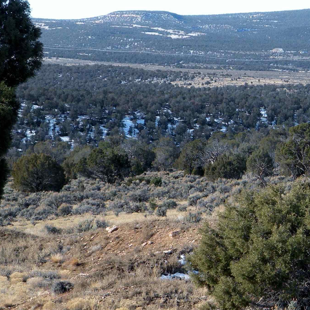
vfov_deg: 8.7
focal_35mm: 202
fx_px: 2047
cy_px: 168
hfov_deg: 8.6
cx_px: 348
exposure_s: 1/136
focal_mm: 17.9
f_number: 5
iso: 64
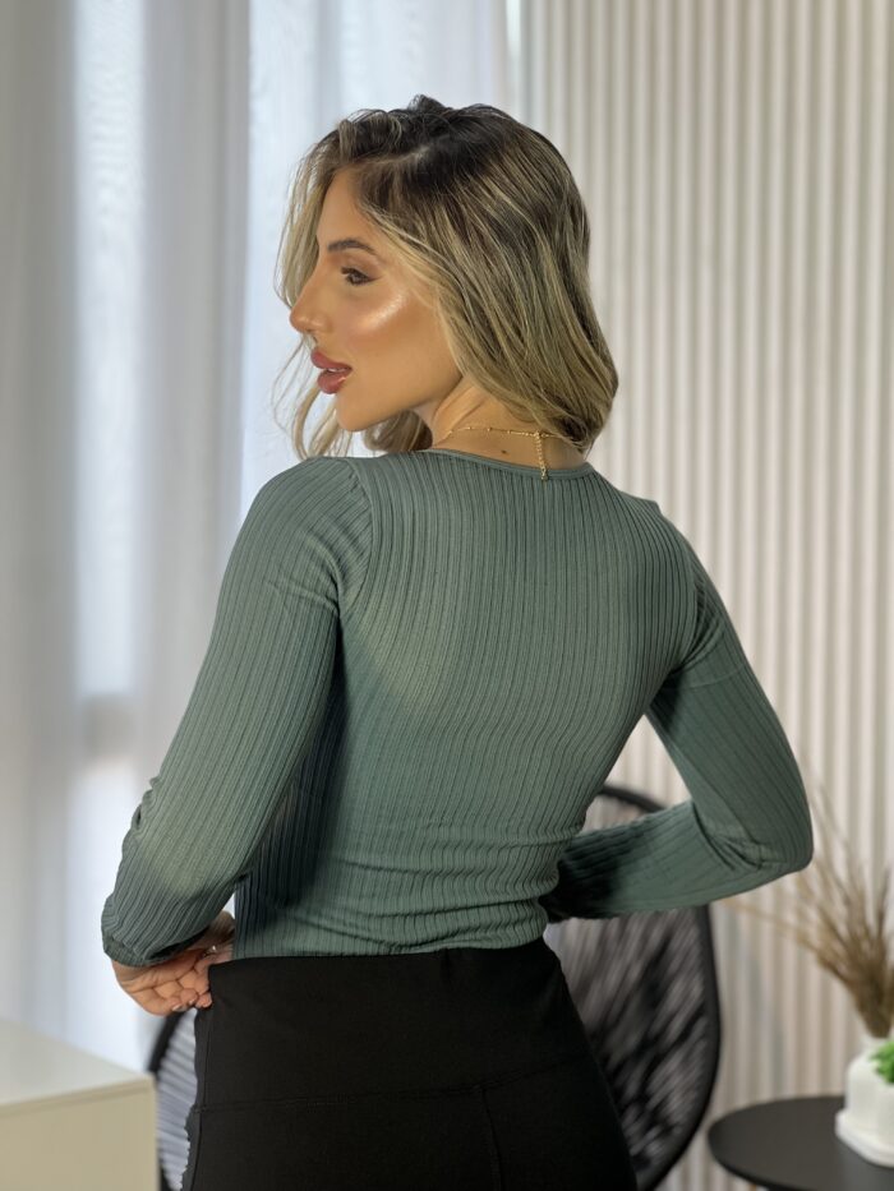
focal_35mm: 77
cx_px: 447
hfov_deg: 19.1
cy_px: 596
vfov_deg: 25.3
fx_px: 2651
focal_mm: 9
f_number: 2.8
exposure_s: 1/120
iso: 80
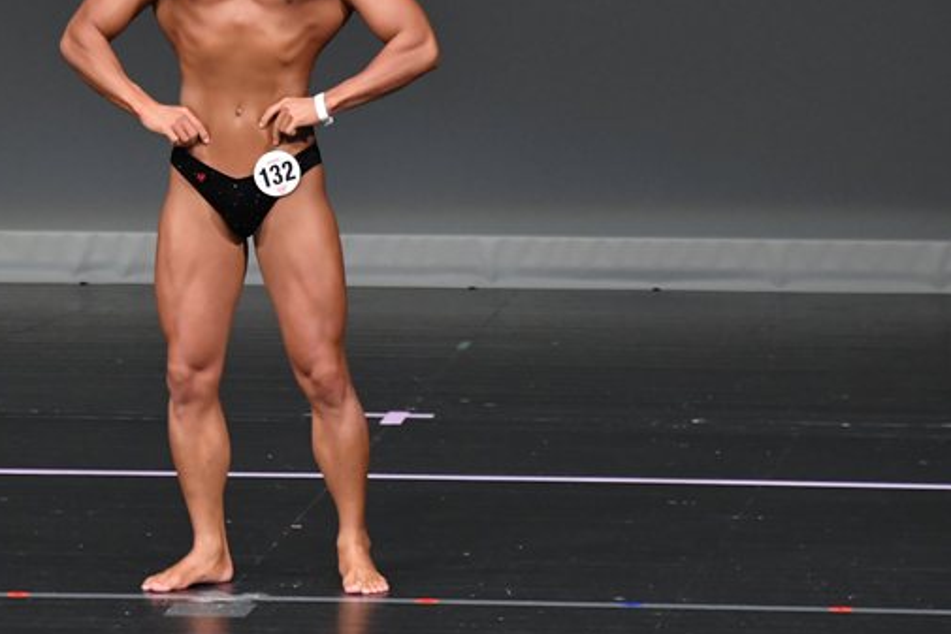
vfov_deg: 2.6
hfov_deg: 3.9
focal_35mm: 529
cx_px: 285
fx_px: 13978
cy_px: 196
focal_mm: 230
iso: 4000
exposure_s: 1/400
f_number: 5.6
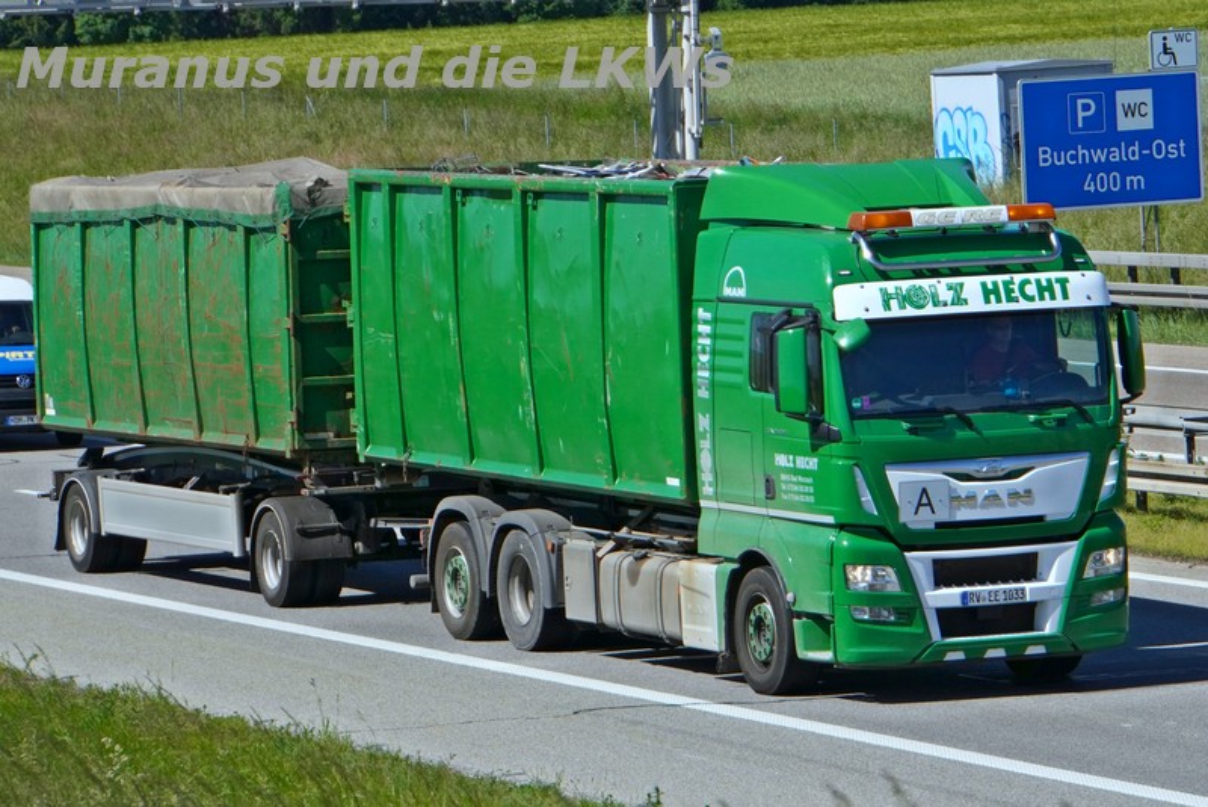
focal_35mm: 132
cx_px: 604
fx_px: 4421
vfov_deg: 10.4
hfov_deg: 15.6
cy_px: 404
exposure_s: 1/2500
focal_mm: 87.8
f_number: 6.3
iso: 500
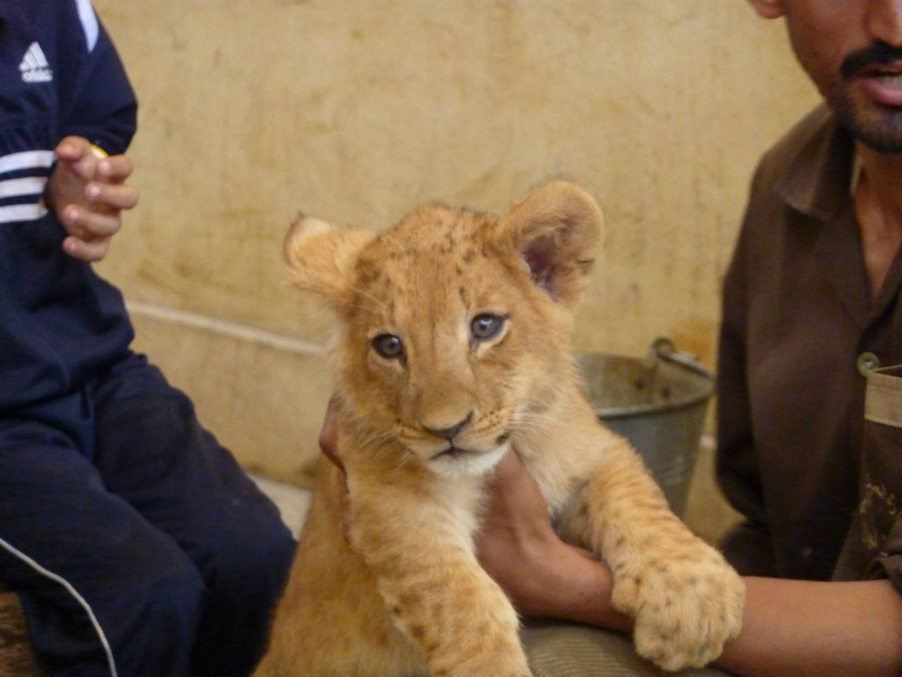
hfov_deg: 8.2
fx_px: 6306
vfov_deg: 6.1
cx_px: 451
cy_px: 338
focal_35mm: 242
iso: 800
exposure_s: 1/50
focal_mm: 39.7
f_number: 4.7
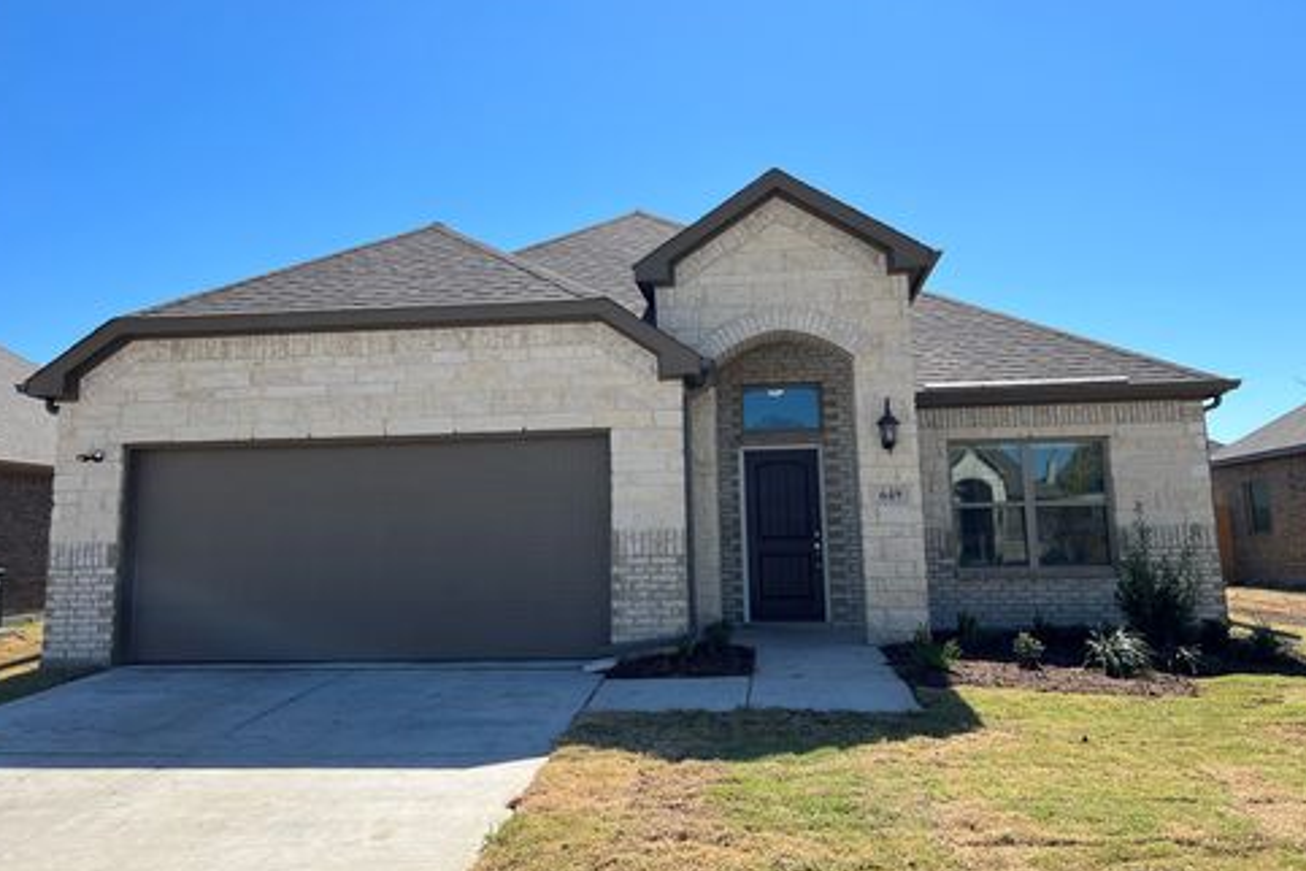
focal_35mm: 28
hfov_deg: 65.5
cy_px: 394
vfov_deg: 46.3
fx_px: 1016
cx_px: 641
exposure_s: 1/4444
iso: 50
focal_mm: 5.7
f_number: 1.5
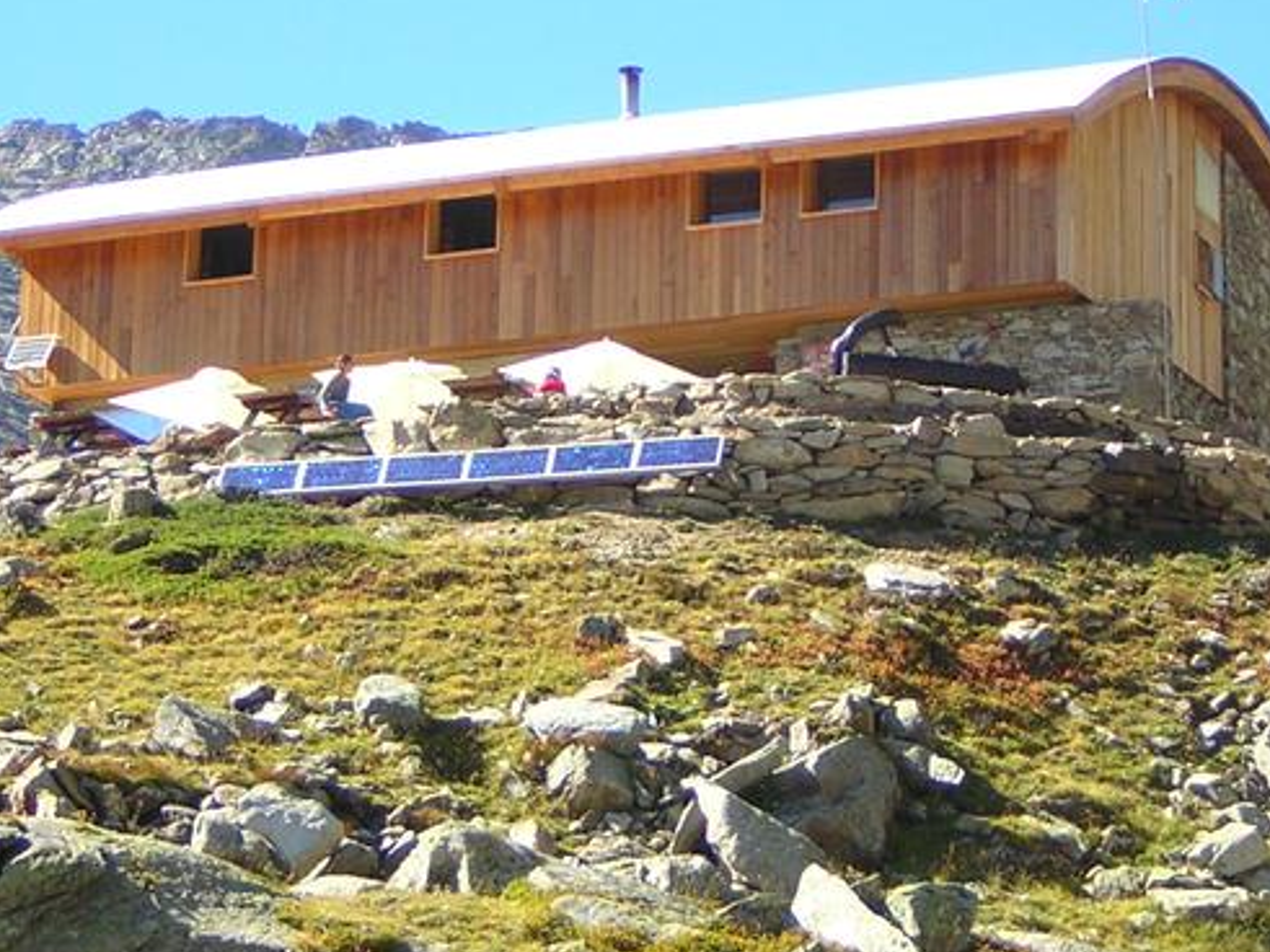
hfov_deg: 12.1
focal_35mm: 163
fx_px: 5979
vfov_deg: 9.1
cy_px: 261
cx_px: 740
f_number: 4.5
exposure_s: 1/221
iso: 141
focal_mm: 13.1
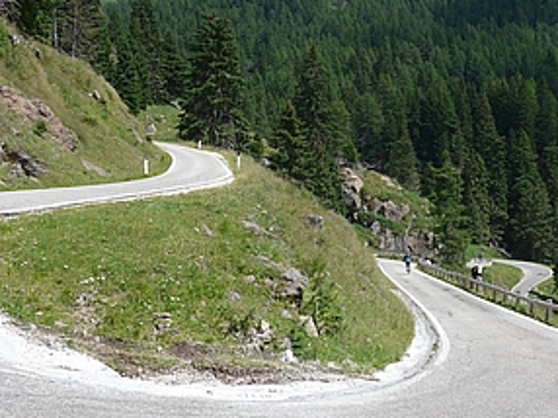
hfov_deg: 47.8
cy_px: 195
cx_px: 306
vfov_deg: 36.8
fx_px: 628
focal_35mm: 39
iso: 80
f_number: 2.8
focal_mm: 6
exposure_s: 1/1300
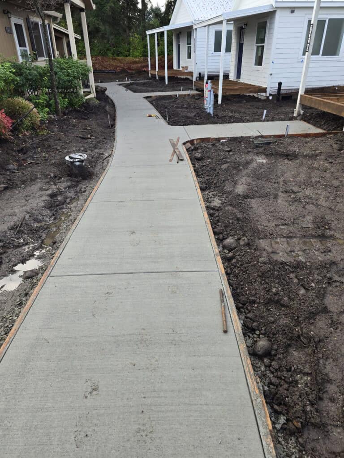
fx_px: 305
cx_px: 172
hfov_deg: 58.9
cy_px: 229
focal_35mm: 23
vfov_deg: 73.9
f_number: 1.7
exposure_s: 1/180
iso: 32
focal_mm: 6.3
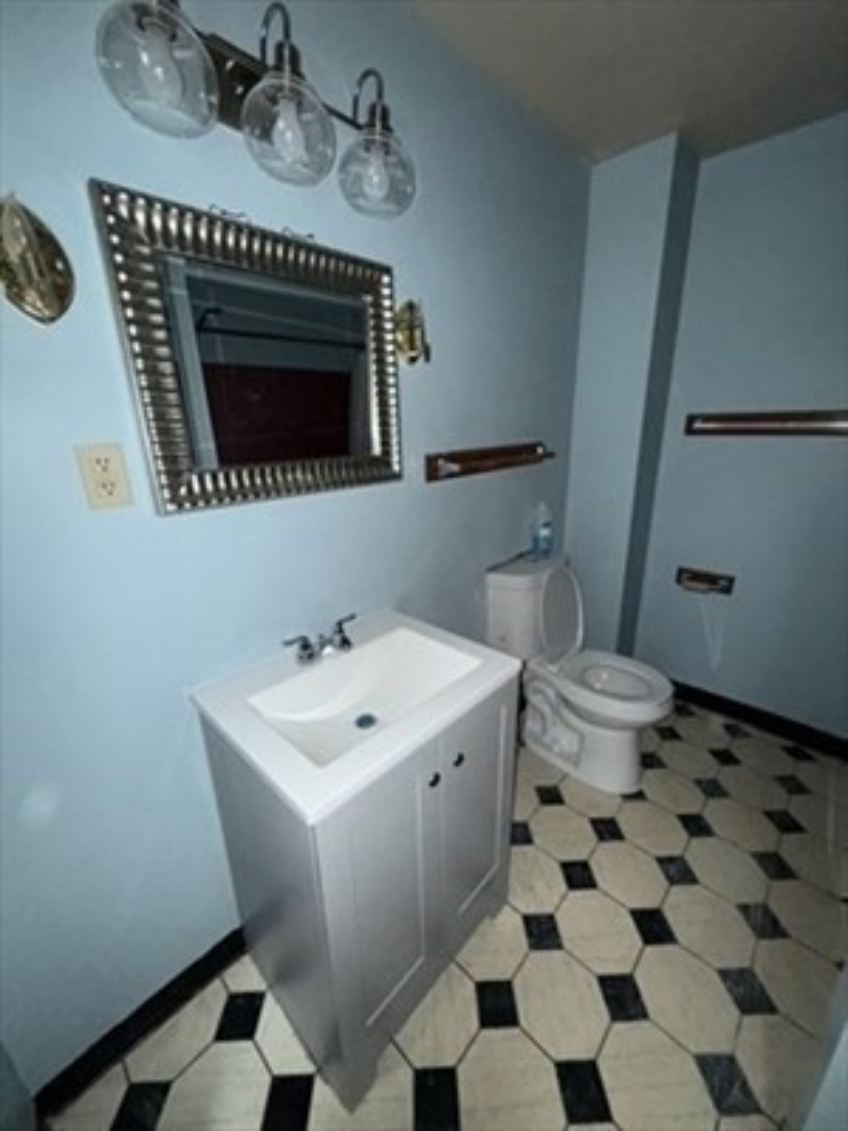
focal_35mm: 14
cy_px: 566
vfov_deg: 102.1
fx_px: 457
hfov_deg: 85.7
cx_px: 424
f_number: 2.2
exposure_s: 1/40
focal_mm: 2.22
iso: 160
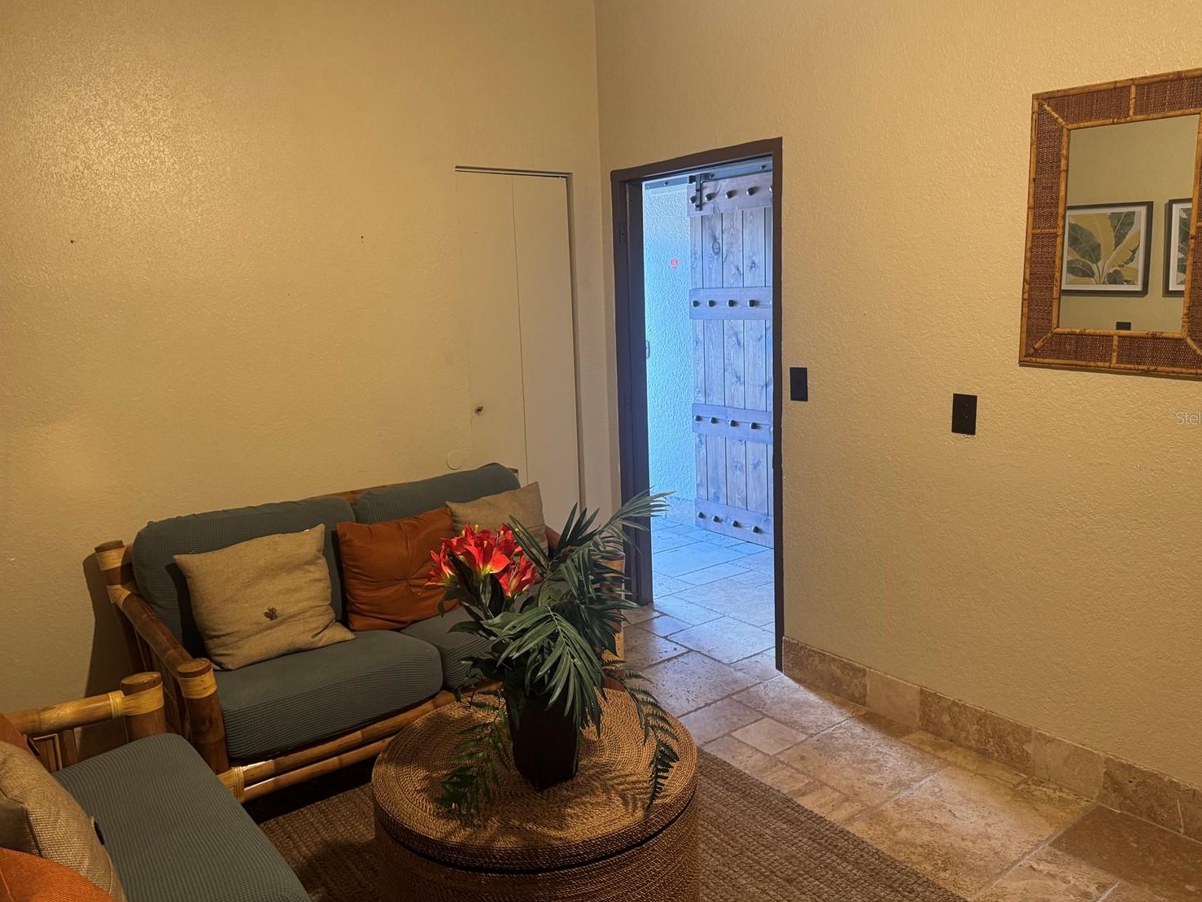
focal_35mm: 26
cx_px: 601
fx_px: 903
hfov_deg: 67.3
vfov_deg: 53.0
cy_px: 418
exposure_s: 1/60
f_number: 1.78
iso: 320
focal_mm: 6.76
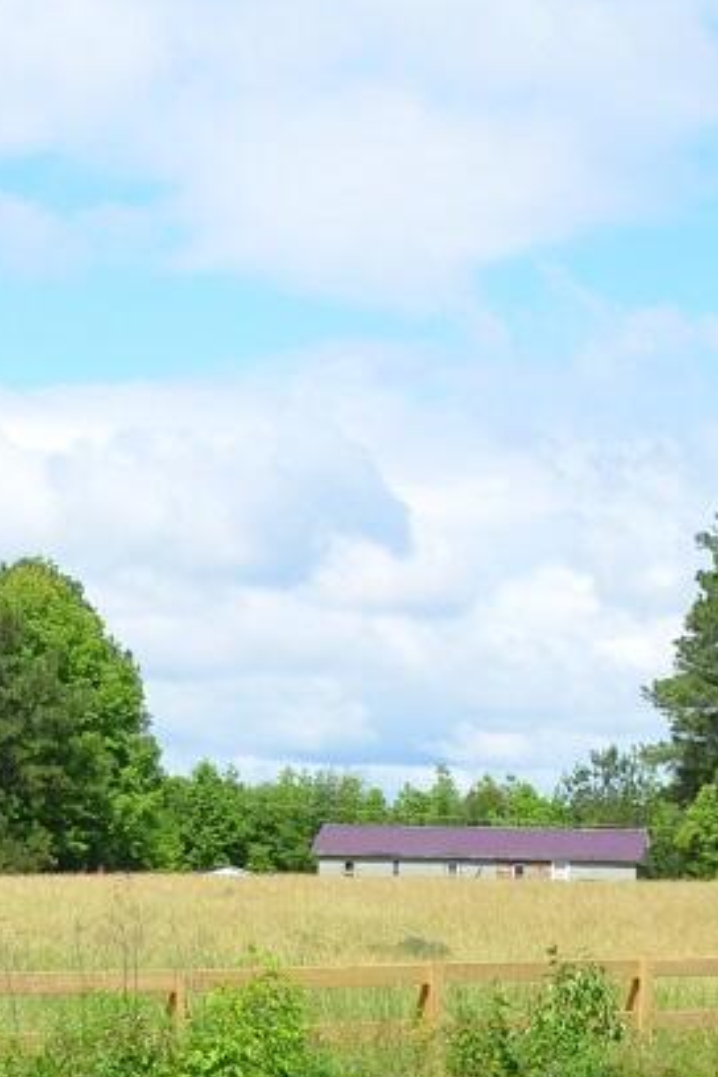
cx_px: -404
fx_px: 2962
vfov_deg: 20.6
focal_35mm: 99
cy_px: 608
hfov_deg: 13.0
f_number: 8
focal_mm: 18
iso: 125
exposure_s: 1/250
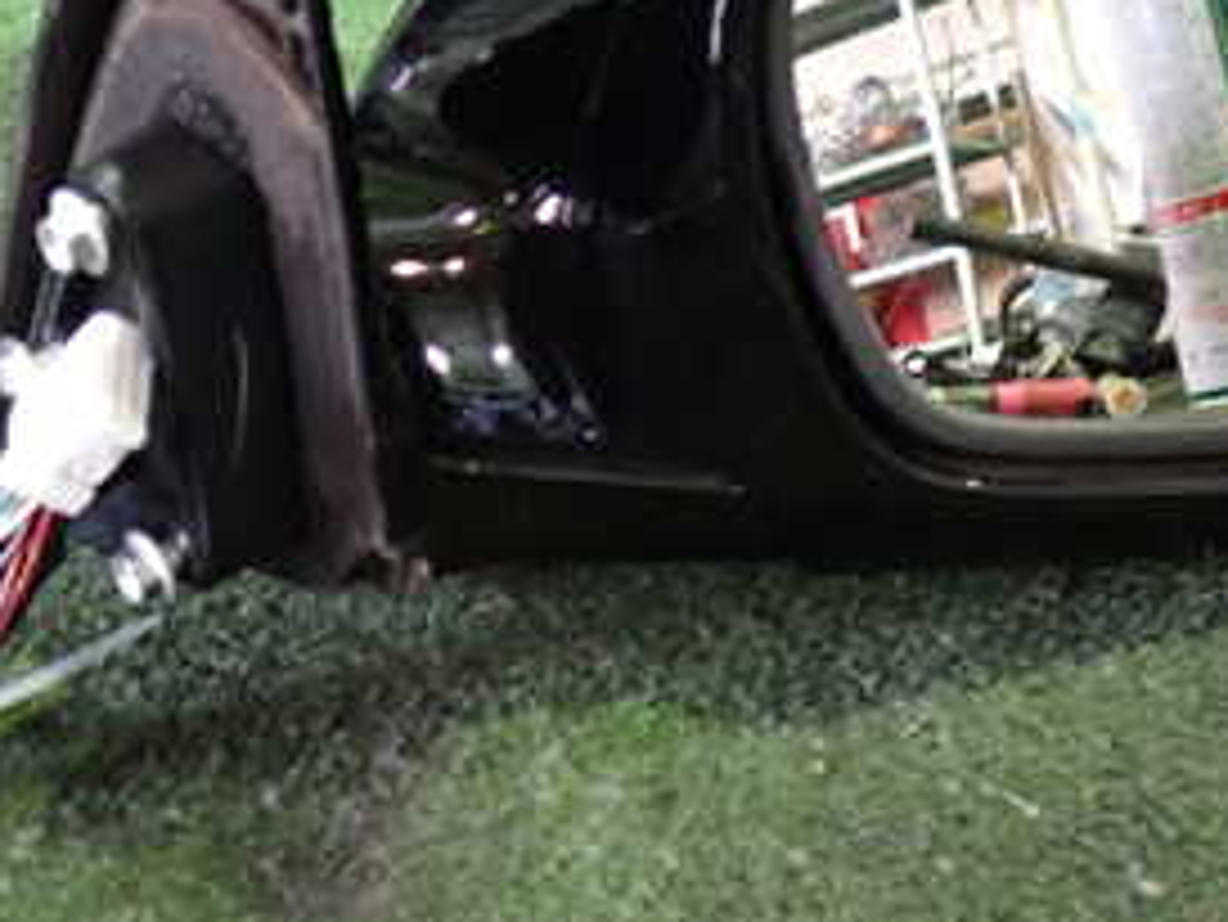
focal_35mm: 66
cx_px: 625
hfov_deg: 29.4
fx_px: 2342
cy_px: 166
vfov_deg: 21.9
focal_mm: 5.4
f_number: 2.3
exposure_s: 1/30
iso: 800
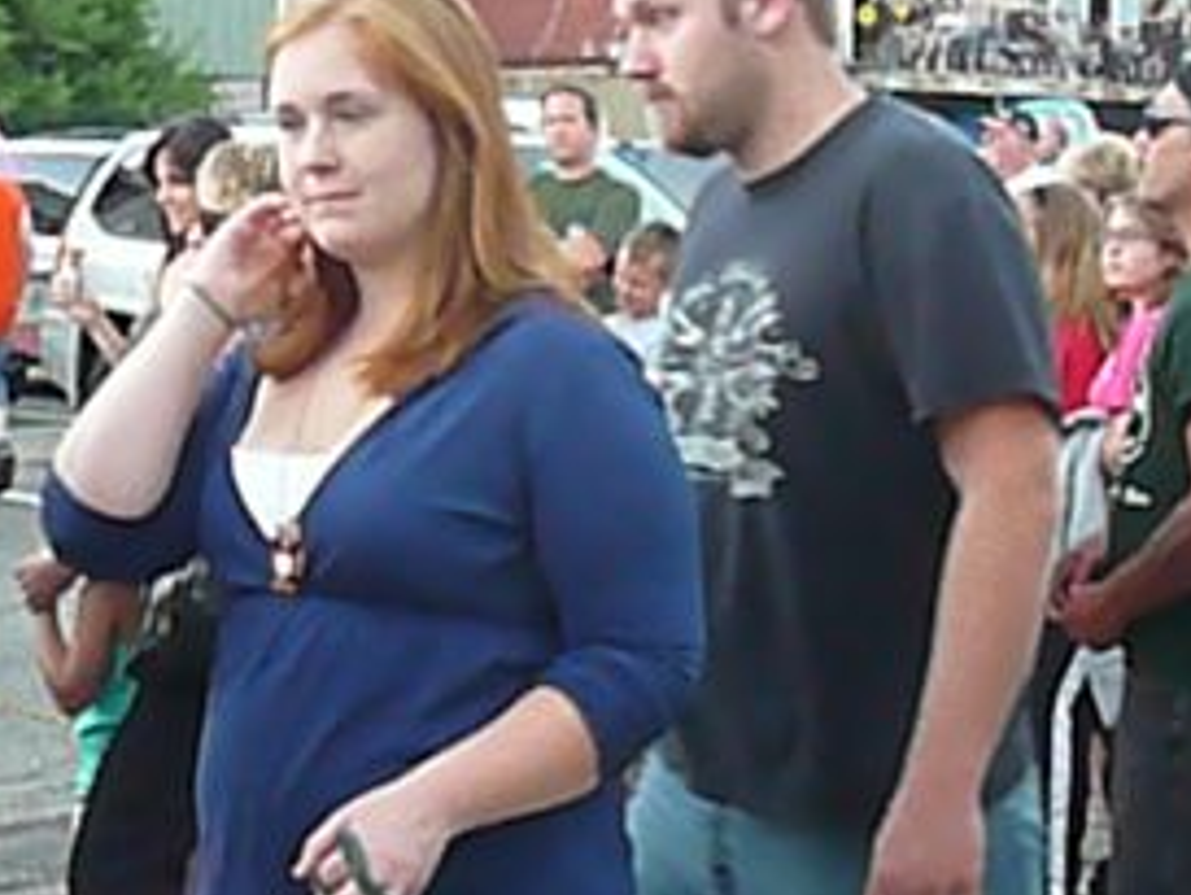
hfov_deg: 23.6
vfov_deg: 18.0
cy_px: 441
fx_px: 2823
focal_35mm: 82
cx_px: 336
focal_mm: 5.2
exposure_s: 1/100
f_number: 2.8
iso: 800
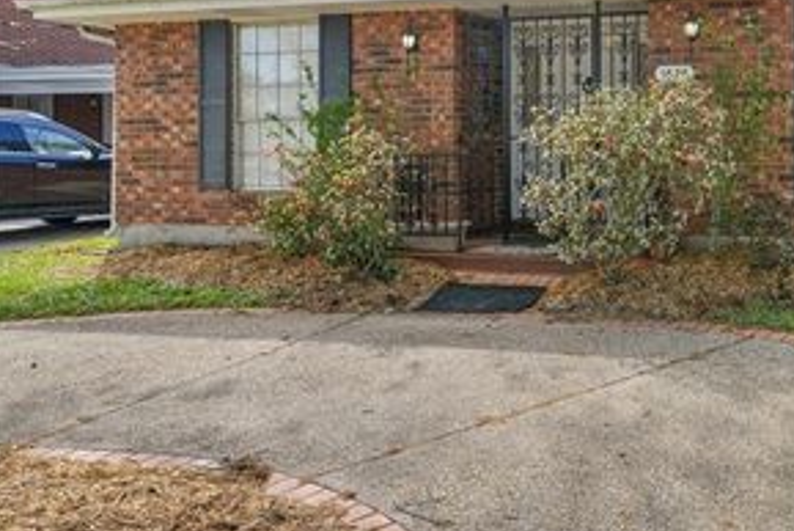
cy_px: 153
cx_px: 676
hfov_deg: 46.9
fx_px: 838
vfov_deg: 34.6
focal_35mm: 38
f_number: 13
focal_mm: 22
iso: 400
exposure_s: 1/125
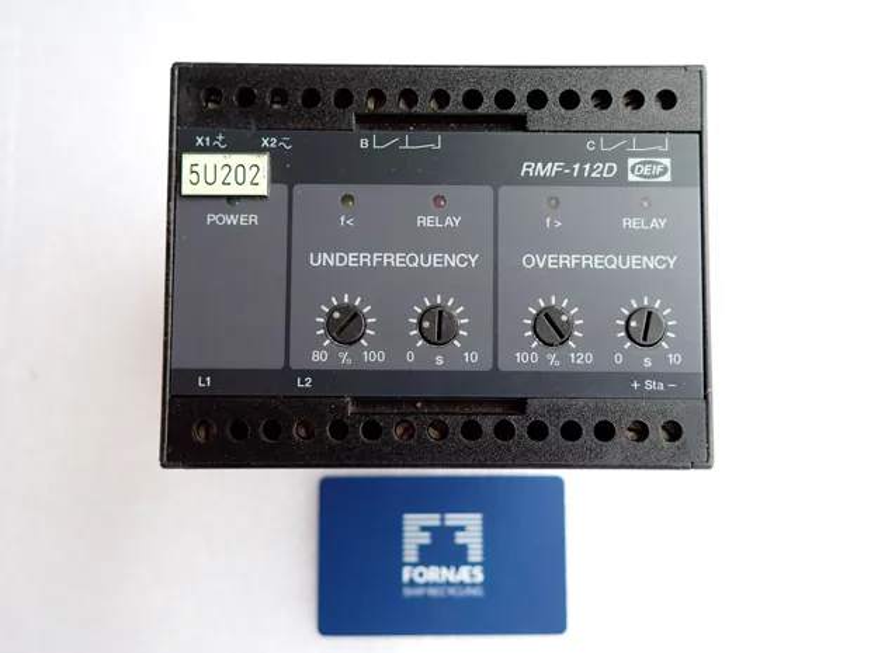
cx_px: 436
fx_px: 629
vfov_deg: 54.9
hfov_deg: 69.4
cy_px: 326
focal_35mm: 25
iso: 125
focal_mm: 4.5
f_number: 2
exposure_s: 1/125
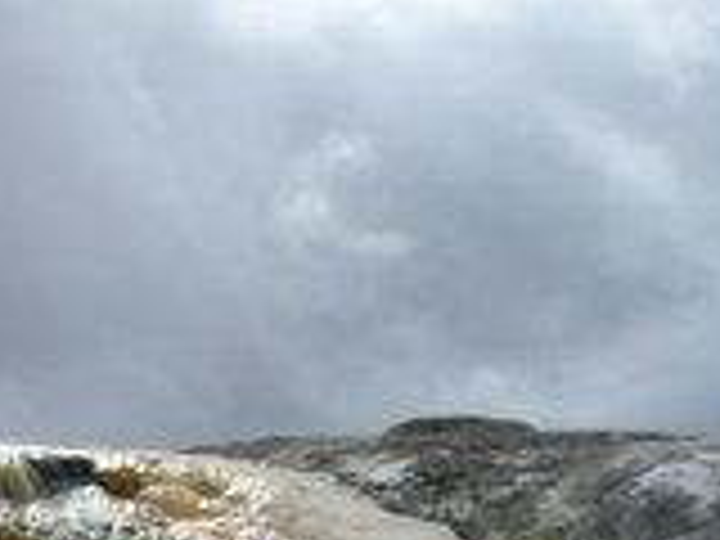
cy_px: 896
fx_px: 3162
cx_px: -446
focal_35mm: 152
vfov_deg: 9.4
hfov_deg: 12.2
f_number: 4.3
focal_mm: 6.2
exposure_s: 1/640
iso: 50
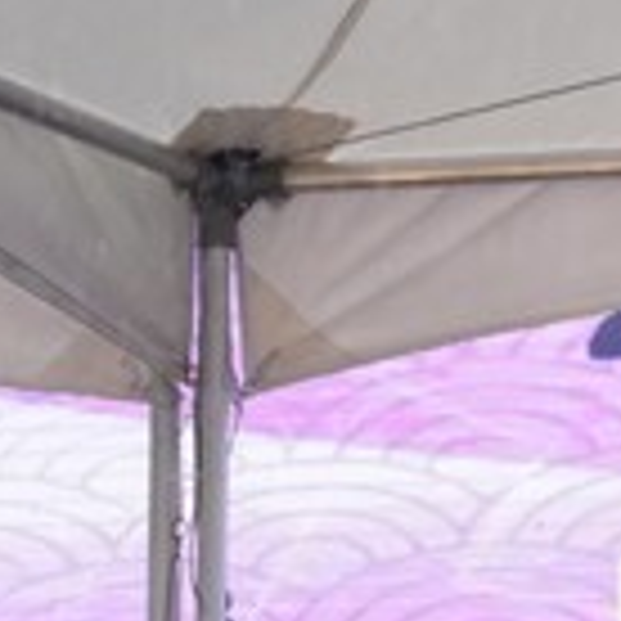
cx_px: 963
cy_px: 670
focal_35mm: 259
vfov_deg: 6.7
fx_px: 5257
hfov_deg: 6.7
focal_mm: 70
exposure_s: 1/400
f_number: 5
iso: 1600
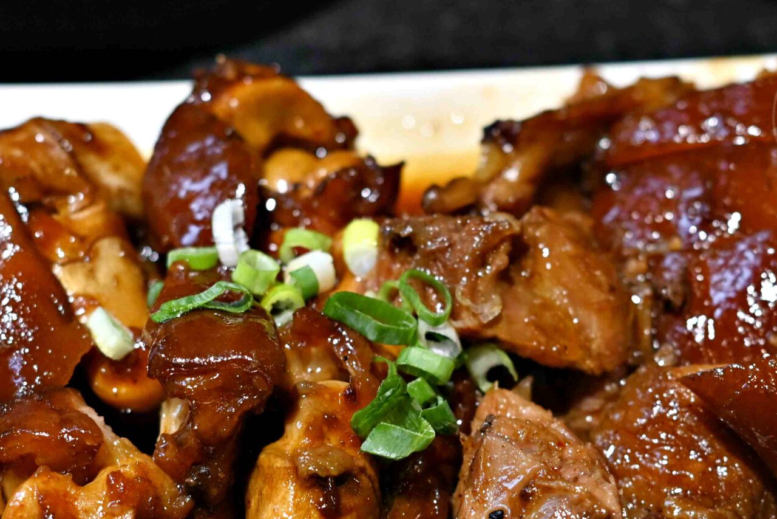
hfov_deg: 13.7
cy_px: 366
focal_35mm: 150
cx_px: 399
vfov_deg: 9.1
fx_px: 3238
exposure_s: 1/200
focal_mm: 50
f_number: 2.8
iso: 400
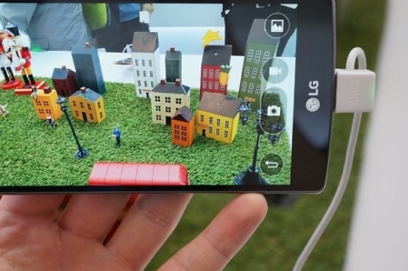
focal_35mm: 77
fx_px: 871
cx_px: 121
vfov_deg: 17.6
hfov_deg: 26.1
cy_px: 95
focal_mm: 30
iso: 200
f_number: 4
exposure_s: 1/60
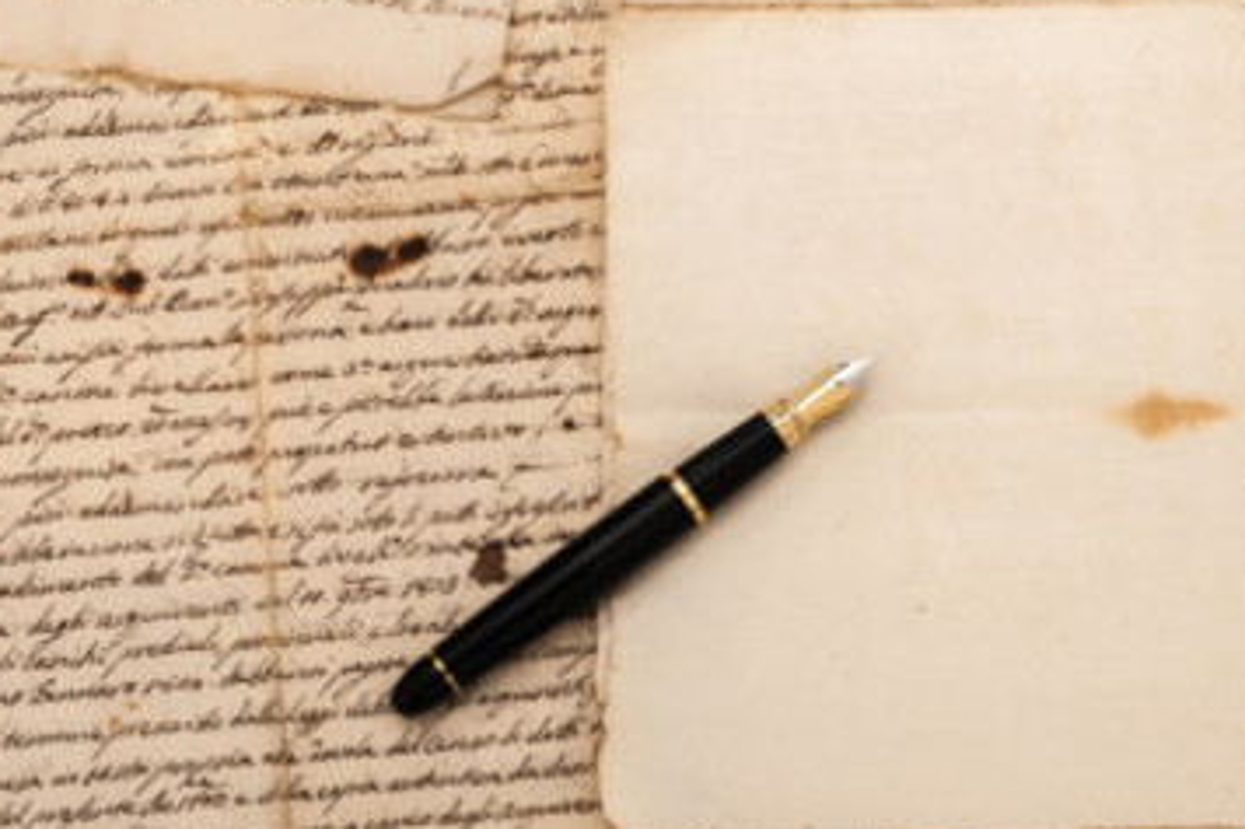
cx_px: 962
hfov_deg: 18.8
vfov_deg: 12.7
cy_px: 388
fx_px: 3733
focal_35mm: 108
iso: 200
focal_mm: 60
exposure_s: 1/200
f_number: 18
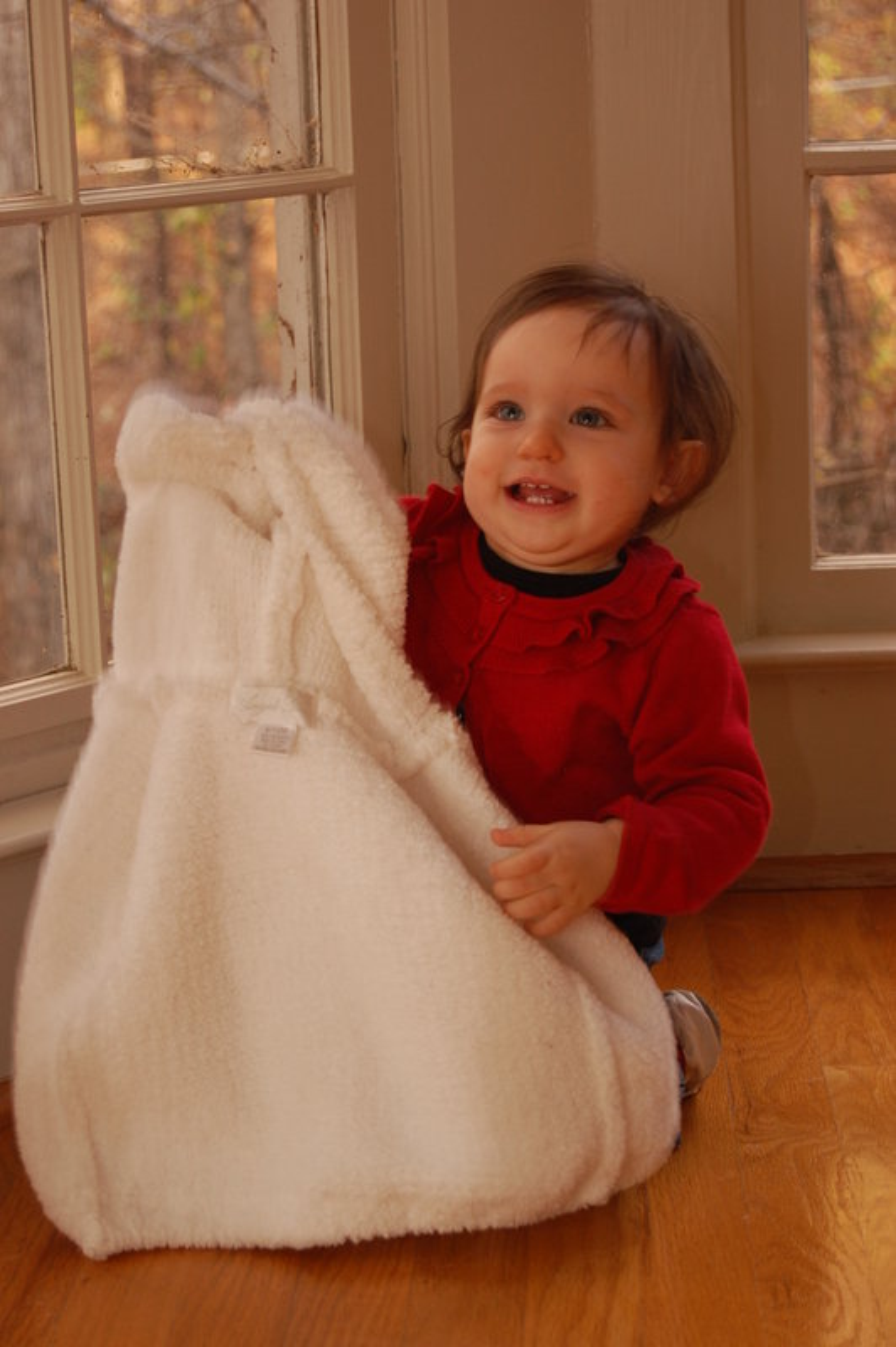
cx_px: 448
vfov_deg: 24.6
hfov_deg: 16.5
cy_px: 674
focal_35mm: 82
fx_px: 3085
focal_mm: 55
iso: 400
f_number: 5.6
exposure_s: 1/60
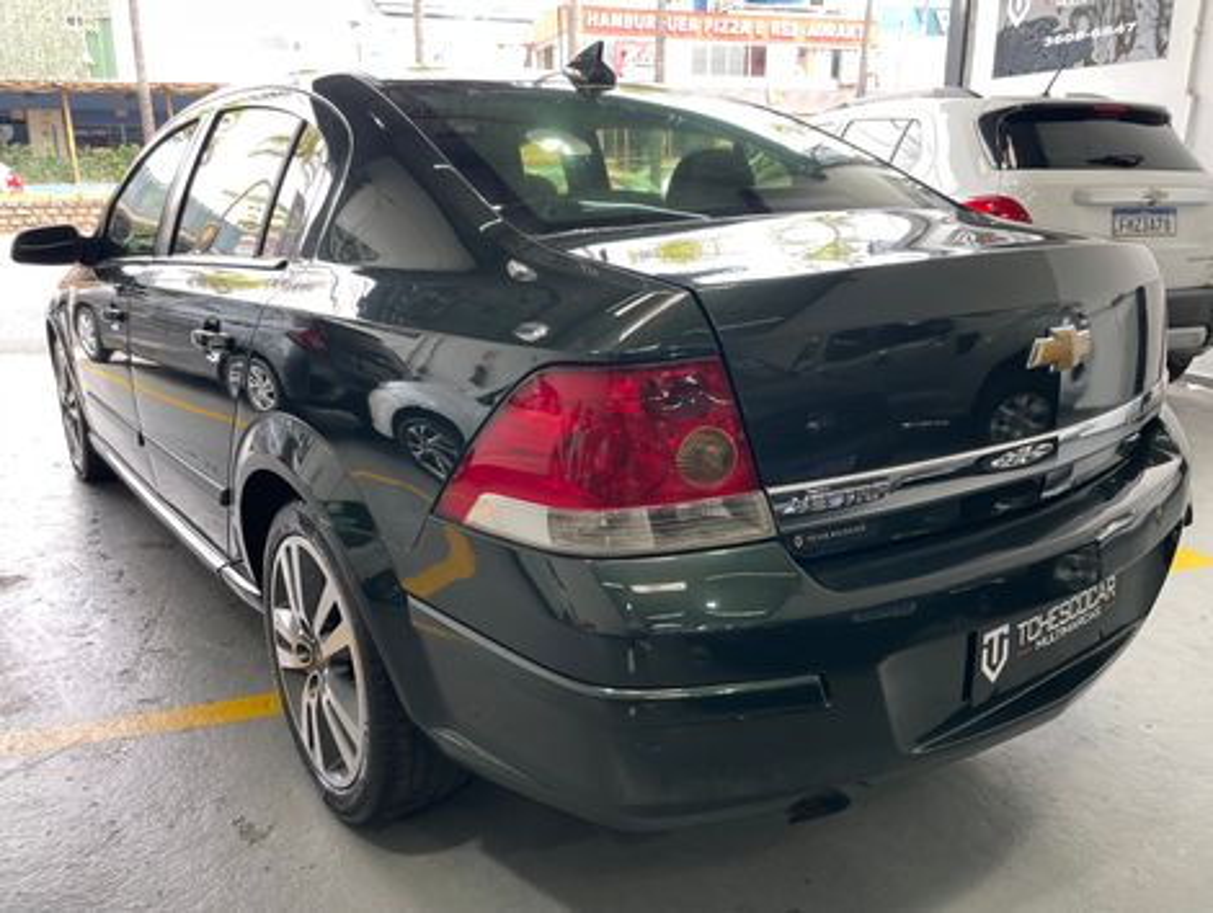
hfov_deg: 67.2
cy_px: 456
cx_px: 606
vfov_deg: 53.2
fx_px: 912
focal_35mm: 26
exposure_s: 1/120
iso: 64
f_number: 1.6
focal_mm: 4.2
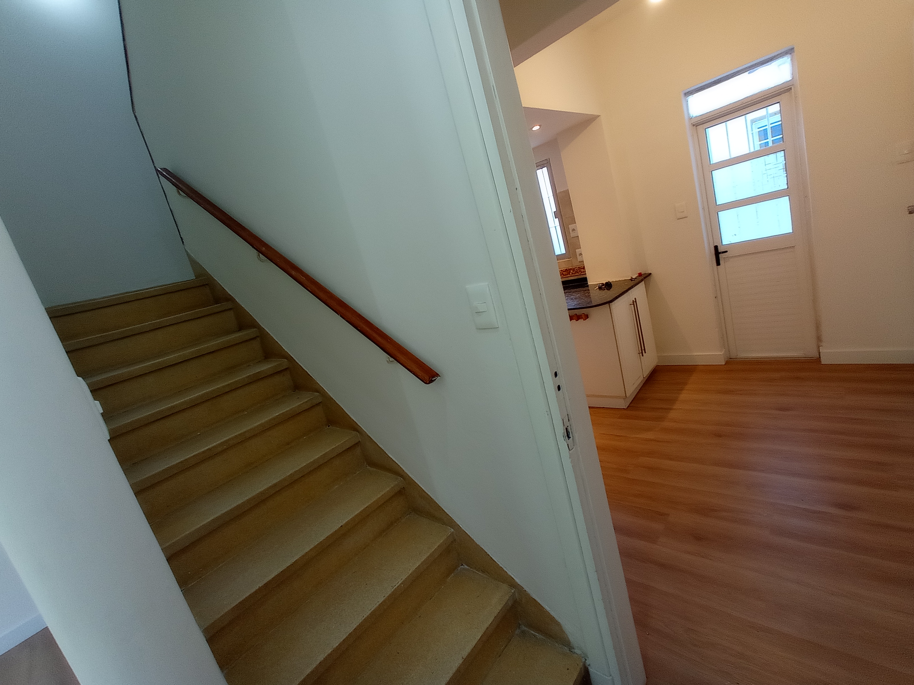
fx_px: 739
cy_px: 342
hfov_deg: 63.4
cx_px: 457
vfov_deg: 49.7
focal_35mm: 28
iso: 231
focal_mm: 1.65
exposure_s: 1/33.3
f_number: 2.2
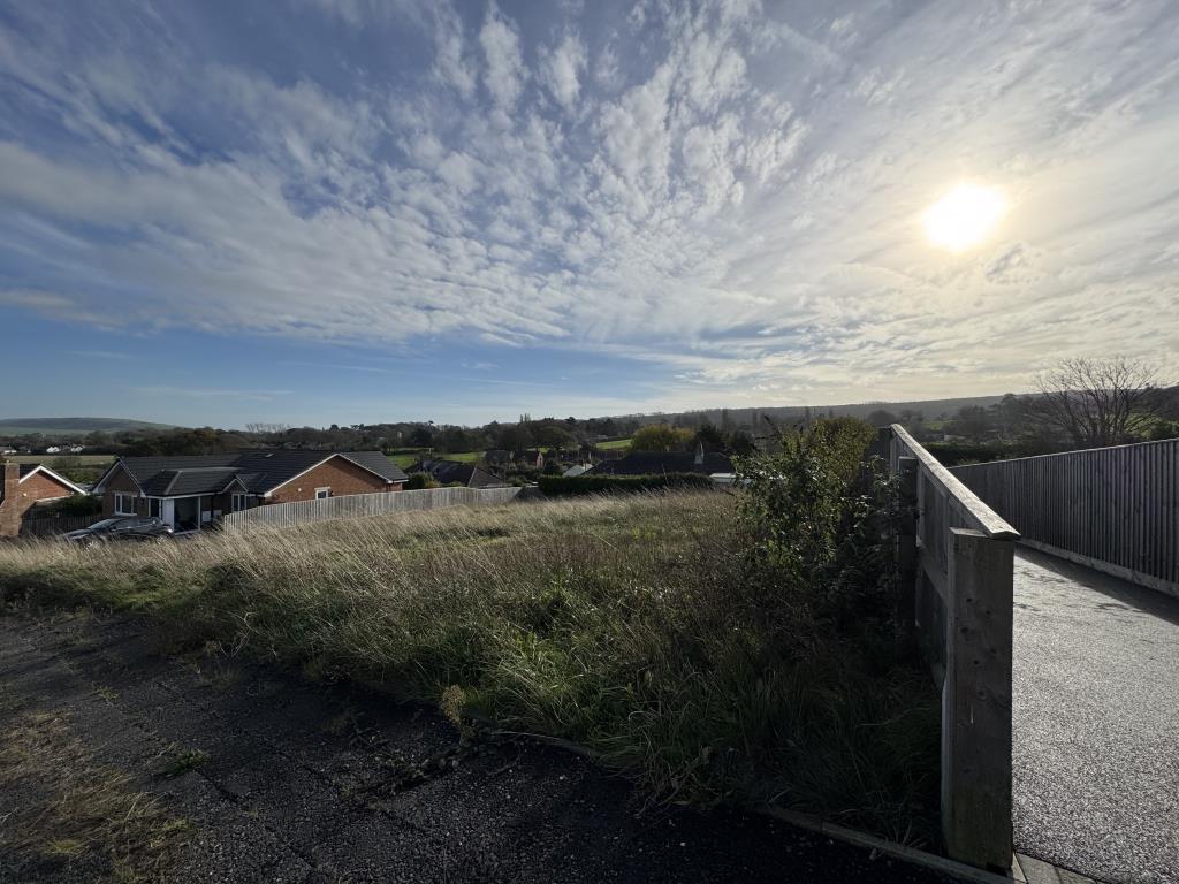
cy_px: 442
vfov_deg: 85.7
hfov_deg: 102.1
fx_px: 477
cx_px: 590
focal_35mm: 14
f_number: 2.2
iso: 40
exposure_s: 1/3717
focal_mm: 2.22
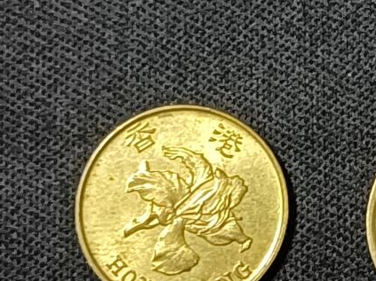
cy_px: 198
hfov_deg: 10.4
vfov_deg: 8.1
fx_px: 1976
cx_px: 590
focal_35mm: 182
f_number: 1.8
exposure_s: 1/33.3
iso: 1117
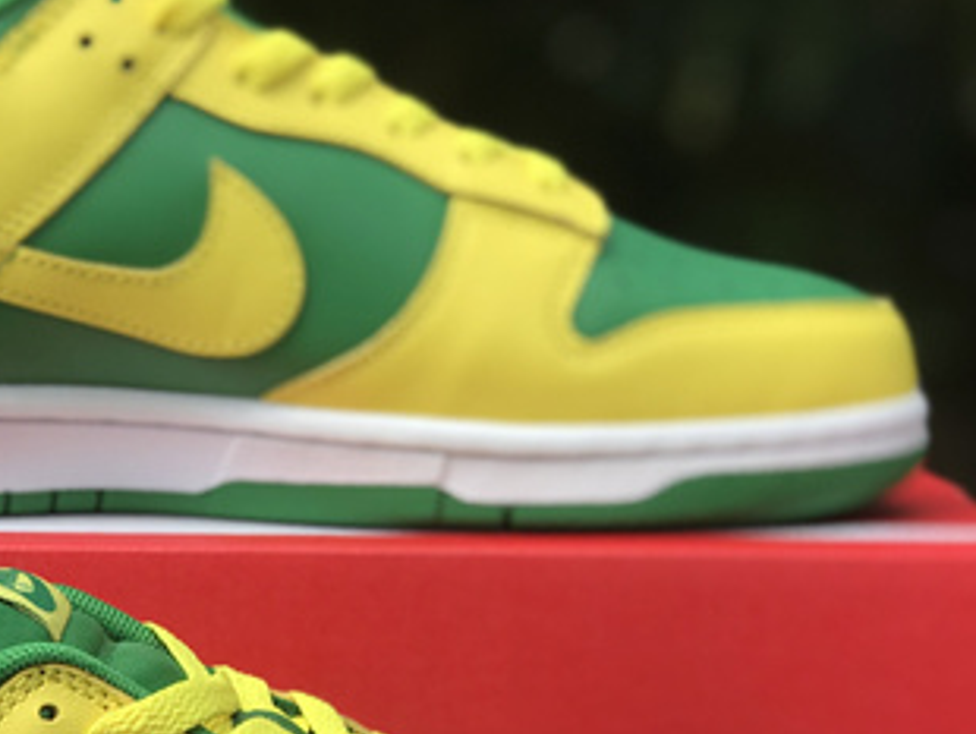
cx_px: 236
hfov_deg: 14.4
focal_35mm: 136
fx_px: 3837
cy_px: 606
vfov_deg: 10.9
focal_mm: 6.6
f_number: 2.8
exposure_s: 1/224
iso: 20
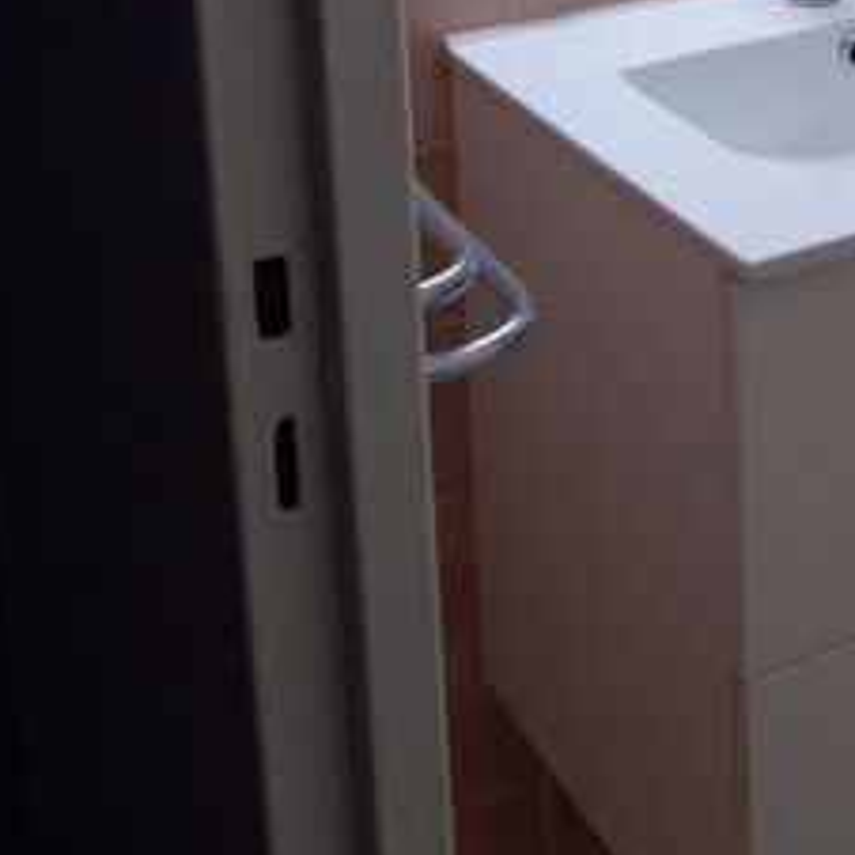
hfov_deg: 25.5
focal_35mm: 65
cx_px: 798
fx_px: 1816
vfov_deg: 24.1
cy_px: -163
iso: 174
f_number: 2
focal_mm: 3.52
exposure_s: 1/30
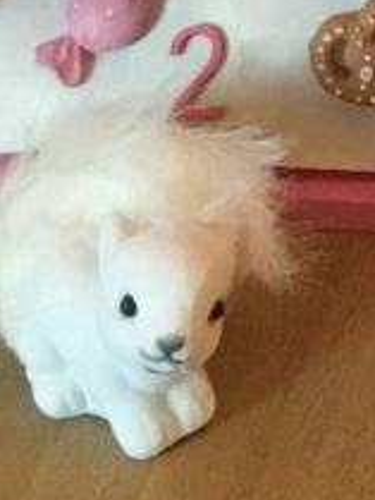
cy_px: -1096
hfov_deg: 6.5
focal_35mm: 216
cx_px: 898
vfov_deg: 7.7
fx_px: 3117
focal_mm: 4.15
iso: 250
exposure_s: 1/33
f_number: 2.2
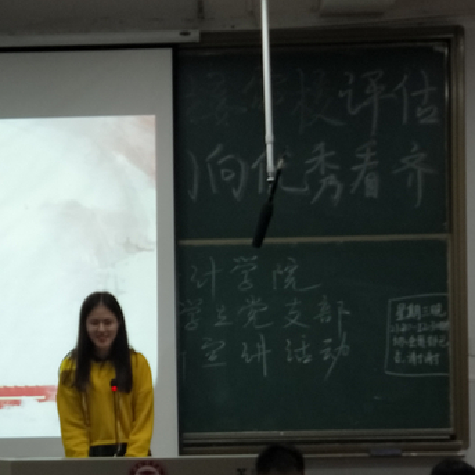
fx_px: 1025
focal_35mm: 66
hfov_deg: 25.4
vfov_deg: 25.9
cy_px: 323
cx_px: 57
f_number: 2.6
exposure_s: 1/50
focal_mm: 5.47
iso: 158
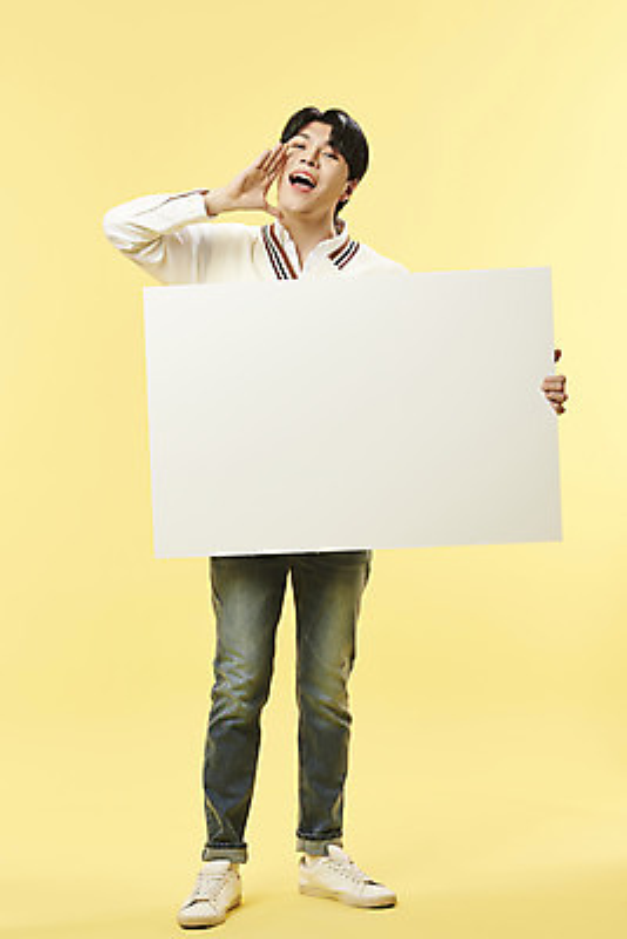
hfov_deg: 19.5
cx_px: 314
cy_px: 470
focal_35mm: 70
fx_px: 1827
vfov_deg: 28.8
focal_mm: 70
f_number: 8
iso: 64
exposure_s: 1/125
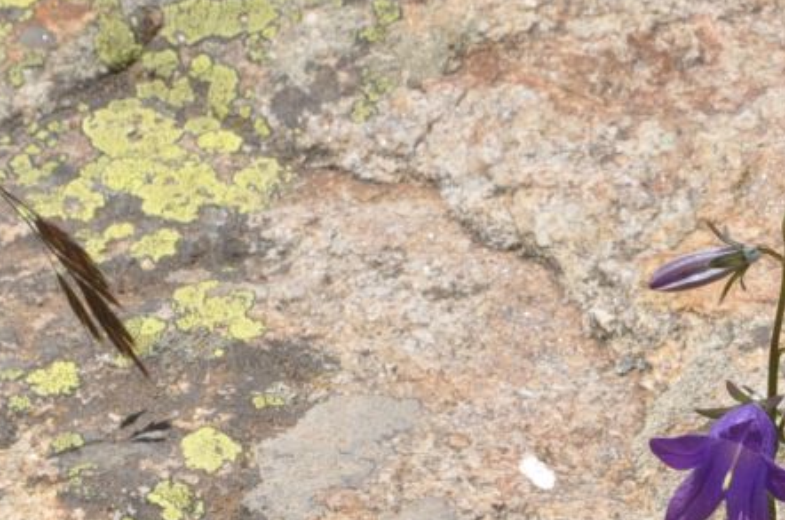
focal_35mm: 212
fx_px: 4614
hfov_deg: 9.7
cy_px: 638
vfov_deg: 6.4
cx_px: 757
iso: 200
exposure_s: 1/125
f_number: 14
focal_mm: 48
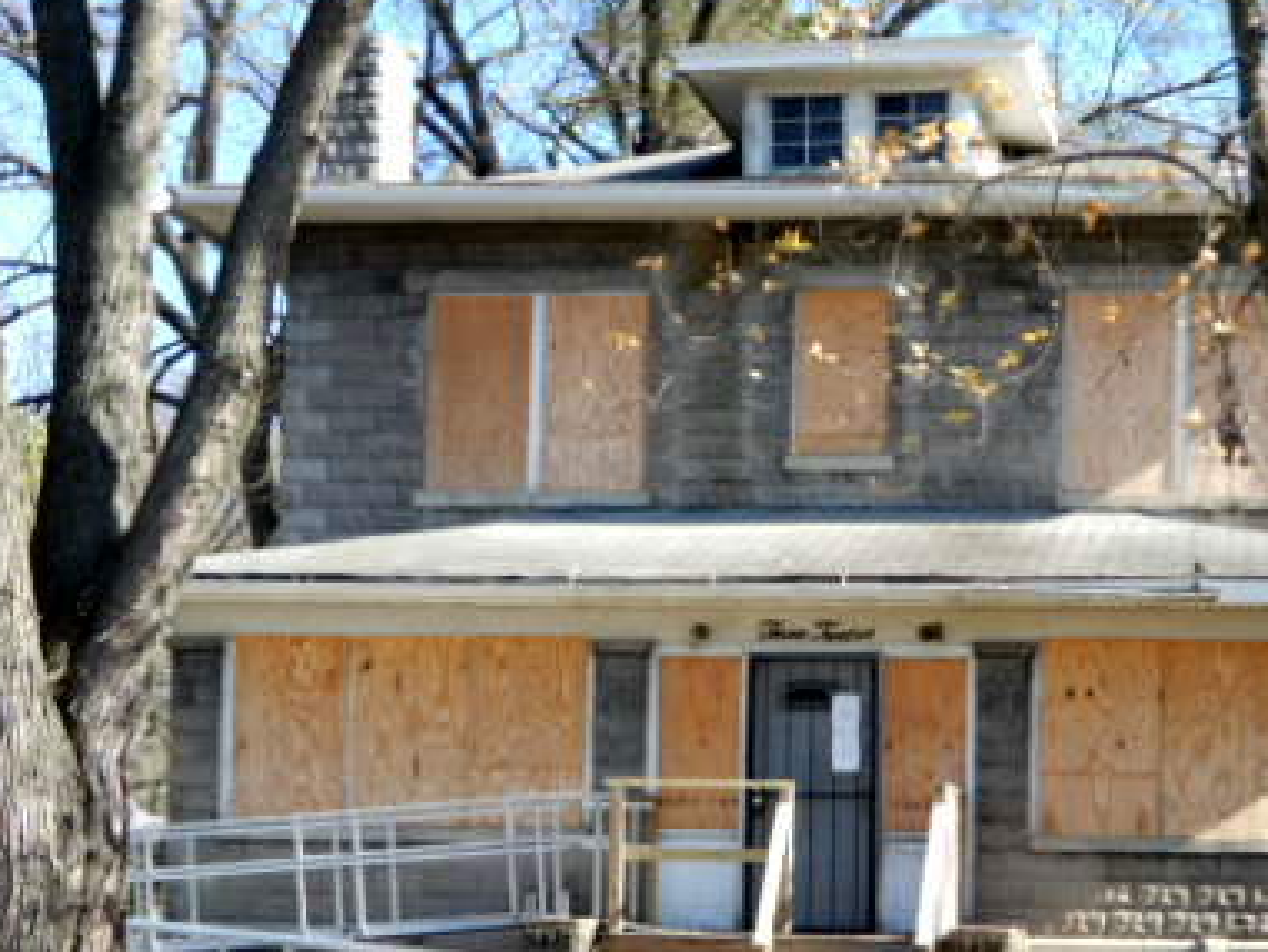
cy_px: 616
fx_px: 3078
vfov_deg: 17.5
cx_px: 822
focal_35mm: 84
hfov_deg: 23.2
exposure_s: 1/200
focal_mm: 8.9
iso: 80
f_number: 4
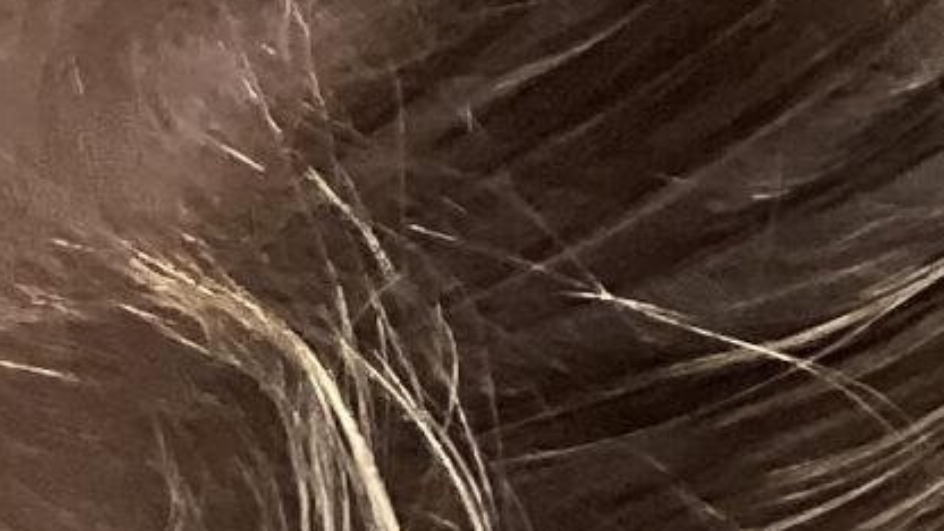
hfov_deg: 10.0
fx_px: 5206
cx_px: -565
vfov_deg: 5.4
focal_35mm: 208
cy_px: 1763
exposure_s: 1/50
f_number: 2.4
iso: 160
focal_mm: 3.3
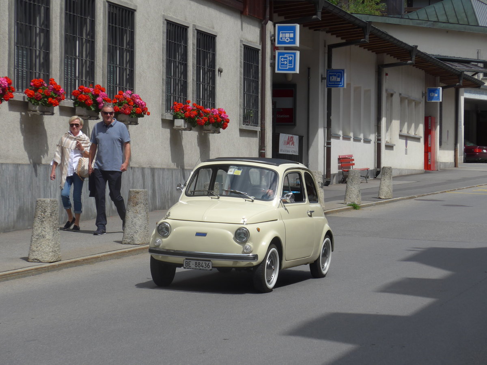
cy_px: 182
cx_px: 244
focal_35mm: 117
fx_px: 1646
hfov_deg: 16.8
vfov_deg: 12.7
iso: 80
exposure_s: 1/800
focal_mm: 22.9
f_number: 5
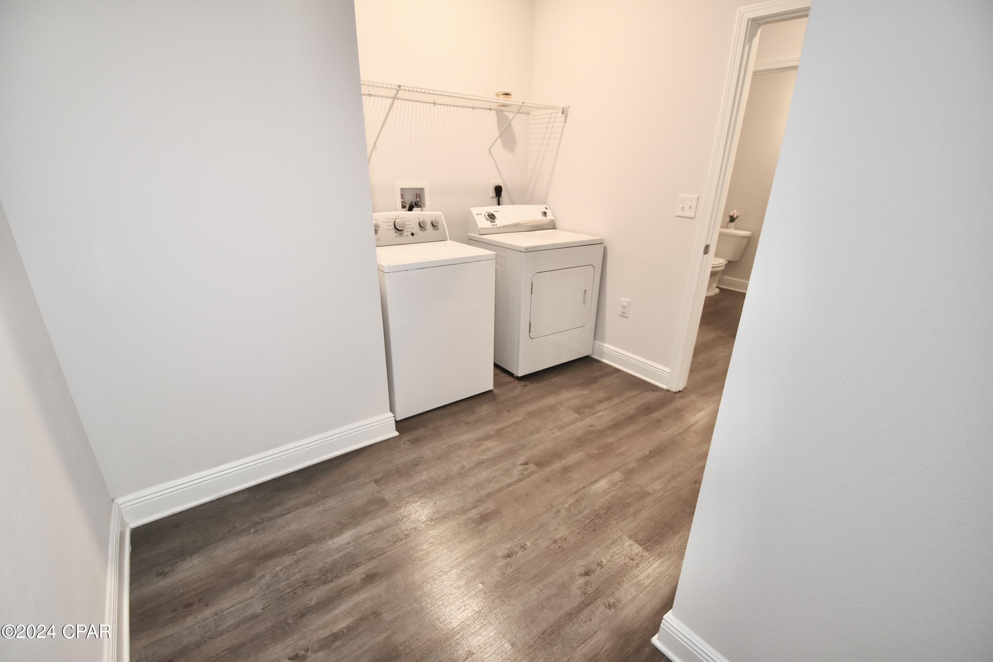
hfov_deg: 100.4
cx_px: 496
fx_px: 414
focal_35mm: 15
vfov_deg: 77.3
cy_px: 331
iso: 800
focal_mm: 10
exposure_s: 1/60
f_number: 3.5
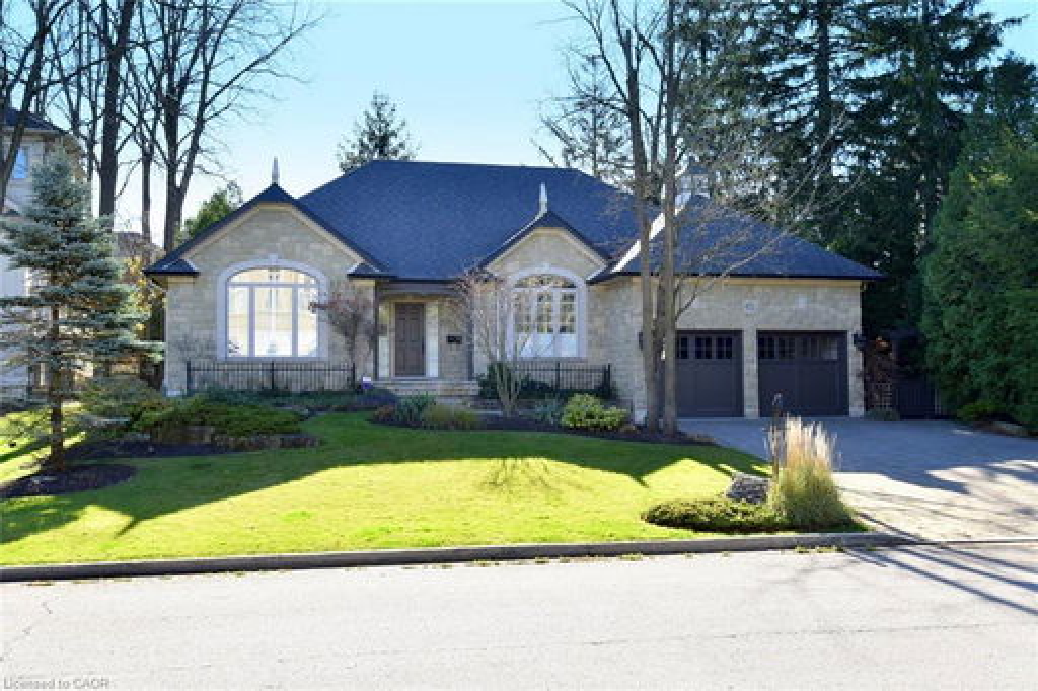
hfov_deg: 61.9
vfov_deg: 43.6
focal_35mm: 30
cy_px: 346
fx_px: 865
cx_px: 519
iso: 400
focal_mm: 30
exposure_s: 1/200
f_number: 10
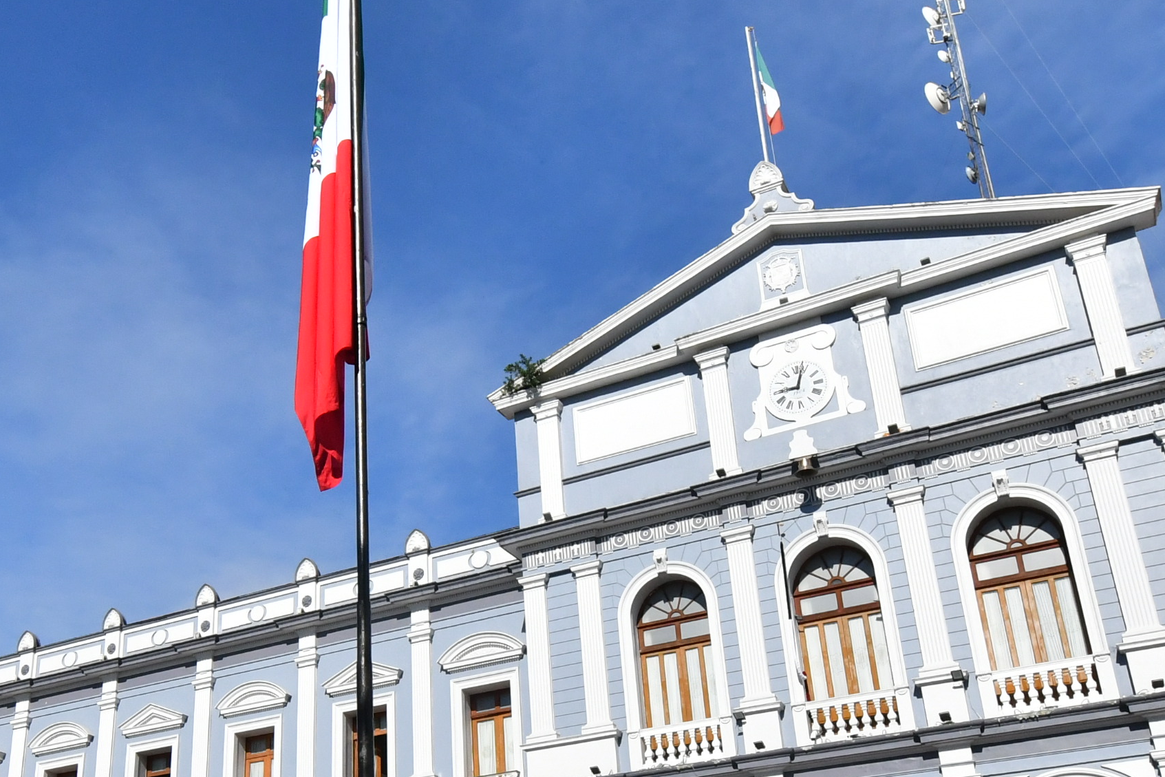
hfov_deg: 51.4
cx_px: 444
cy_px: 566
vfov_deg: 35.3
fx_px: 1197
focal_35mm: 37
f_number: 8
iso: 800
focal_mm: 10
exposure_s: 1/5000
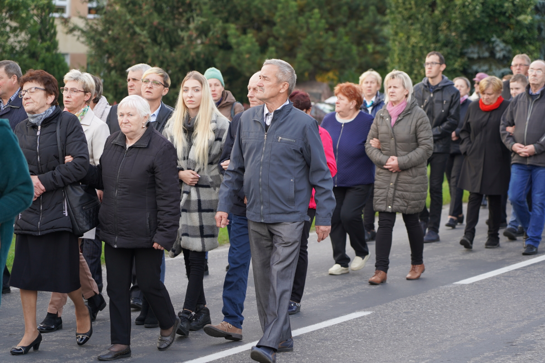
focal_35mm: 105
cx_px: 272
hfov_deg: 19.5
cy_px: 182
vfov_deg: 13.0
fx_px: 1590
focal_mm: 105
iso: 320
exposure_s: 1/160
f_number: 4
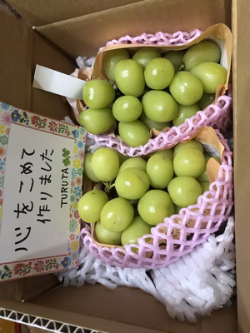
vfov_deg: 63.4
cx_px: 125
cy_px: 166
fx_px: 270
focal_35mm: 28
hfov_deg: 49.7
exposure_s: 1/17
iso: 100
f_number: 1.8
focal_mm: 3.99
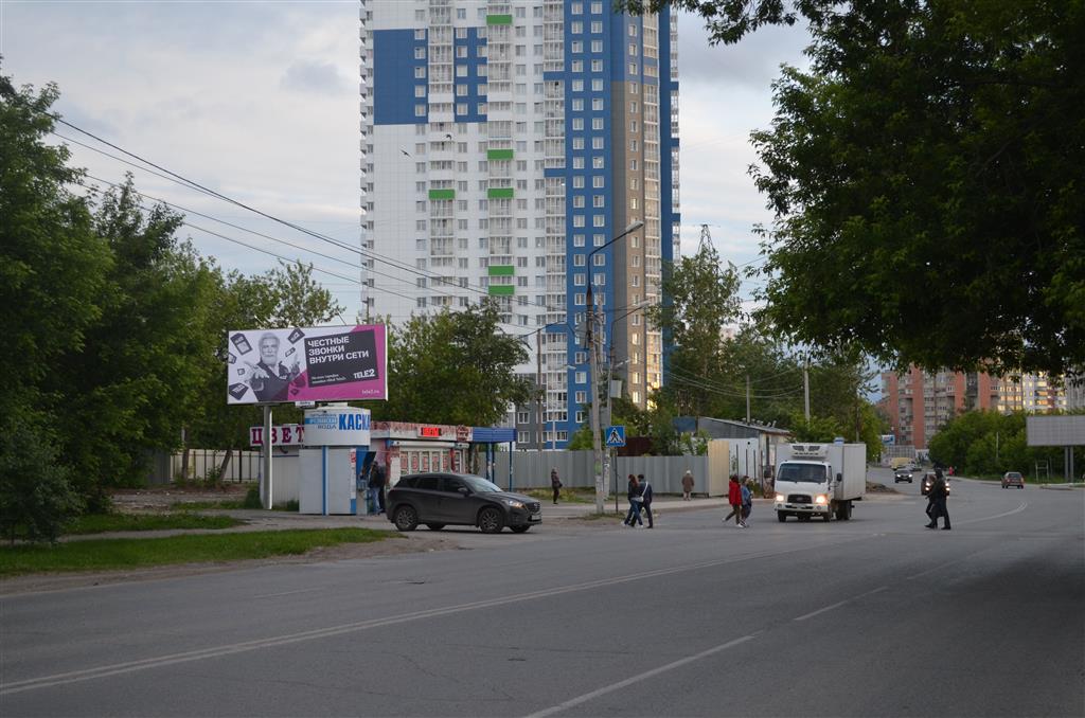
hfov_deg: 33.5
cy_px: 359
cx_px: 542
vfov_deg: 22.5
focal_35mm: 60
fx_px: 1804
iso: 400
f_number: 5.3
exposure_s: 1/200
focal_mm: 40
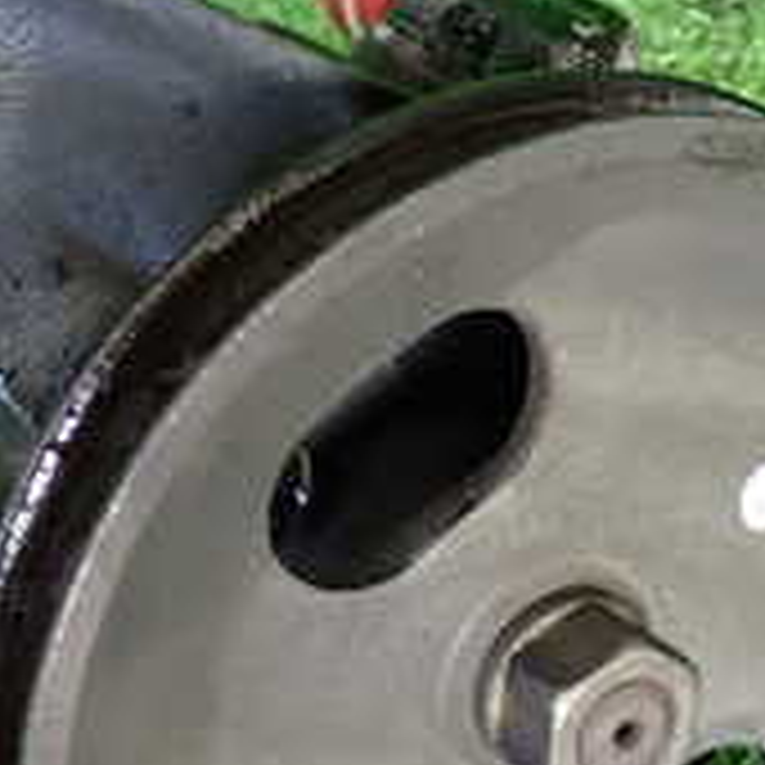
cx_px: 477
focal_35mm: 112
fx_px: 2800
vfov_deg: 15.5
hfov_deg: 15.5
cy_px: 482
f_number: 2.5
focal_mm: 6.37
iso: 250
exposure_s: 1/40
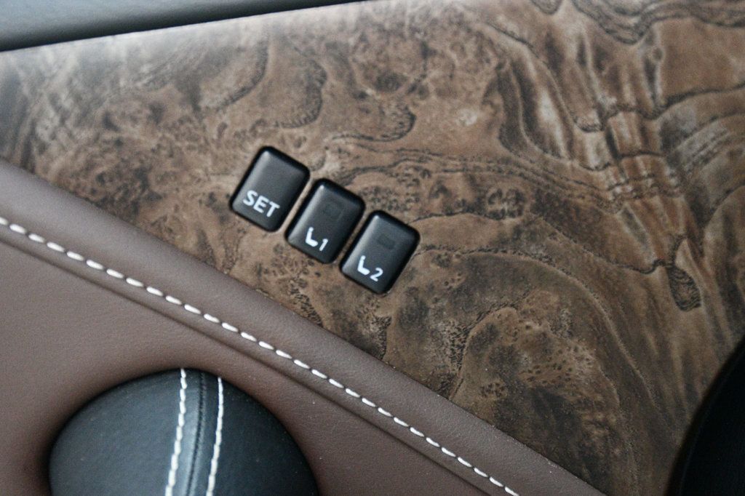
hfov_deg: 28.1
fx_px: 1489
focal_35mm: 72
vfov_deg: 18.9
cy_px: 248
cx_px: 372
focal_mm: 48
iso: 6400
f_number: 4.5
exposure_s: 1/60
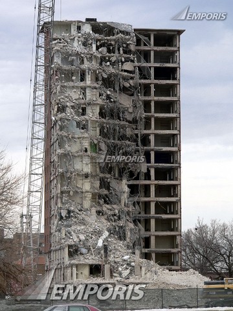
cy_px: 156
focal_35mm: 142
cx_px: 116
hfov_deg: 10.4
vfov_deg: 13.9
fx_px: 1274
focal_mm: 23.6
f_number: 4
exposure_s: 1/200
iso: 80
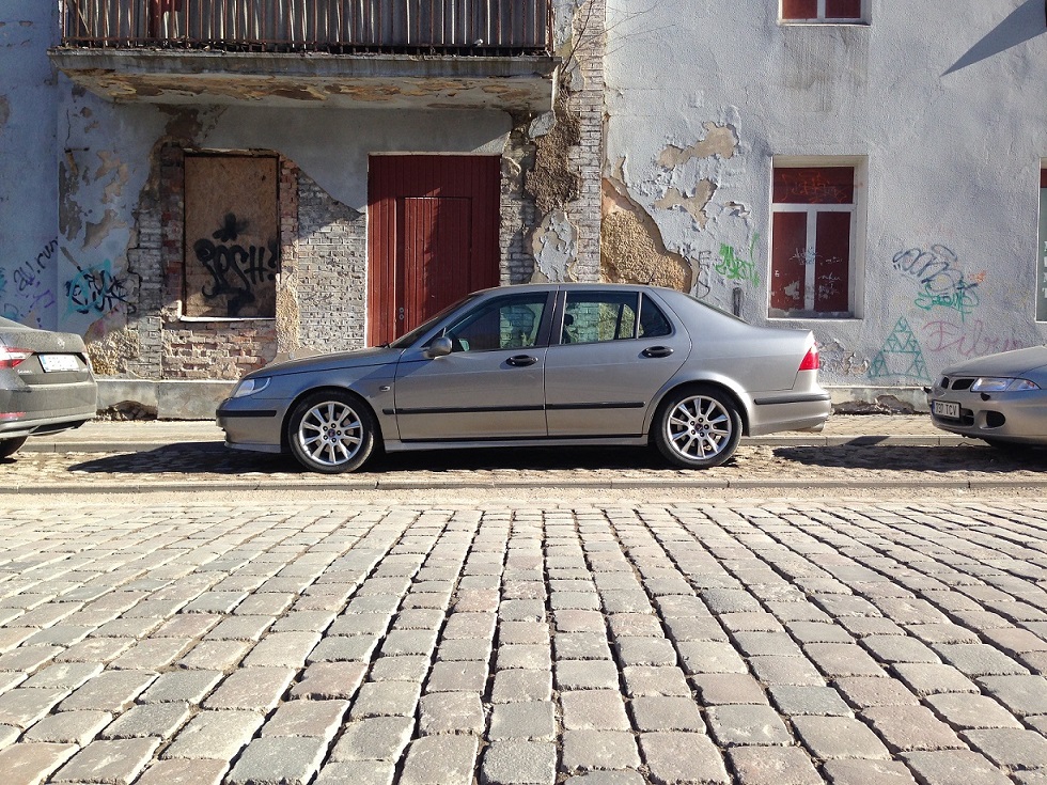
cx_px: 524
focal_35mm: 33
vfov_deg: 42.9
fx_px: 998
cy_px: 392
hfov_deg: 55.4
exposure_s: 1/630
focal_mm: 4.12
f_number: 2.4
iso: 50
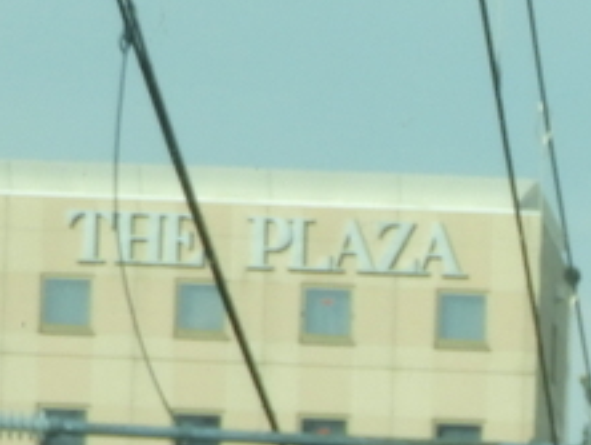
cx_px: 1387
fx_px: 8768
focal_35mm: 513
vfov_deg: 2.9
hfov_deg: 3.8
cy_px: 1140
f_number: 4.8
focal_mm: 17
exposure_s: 1/320
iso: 100
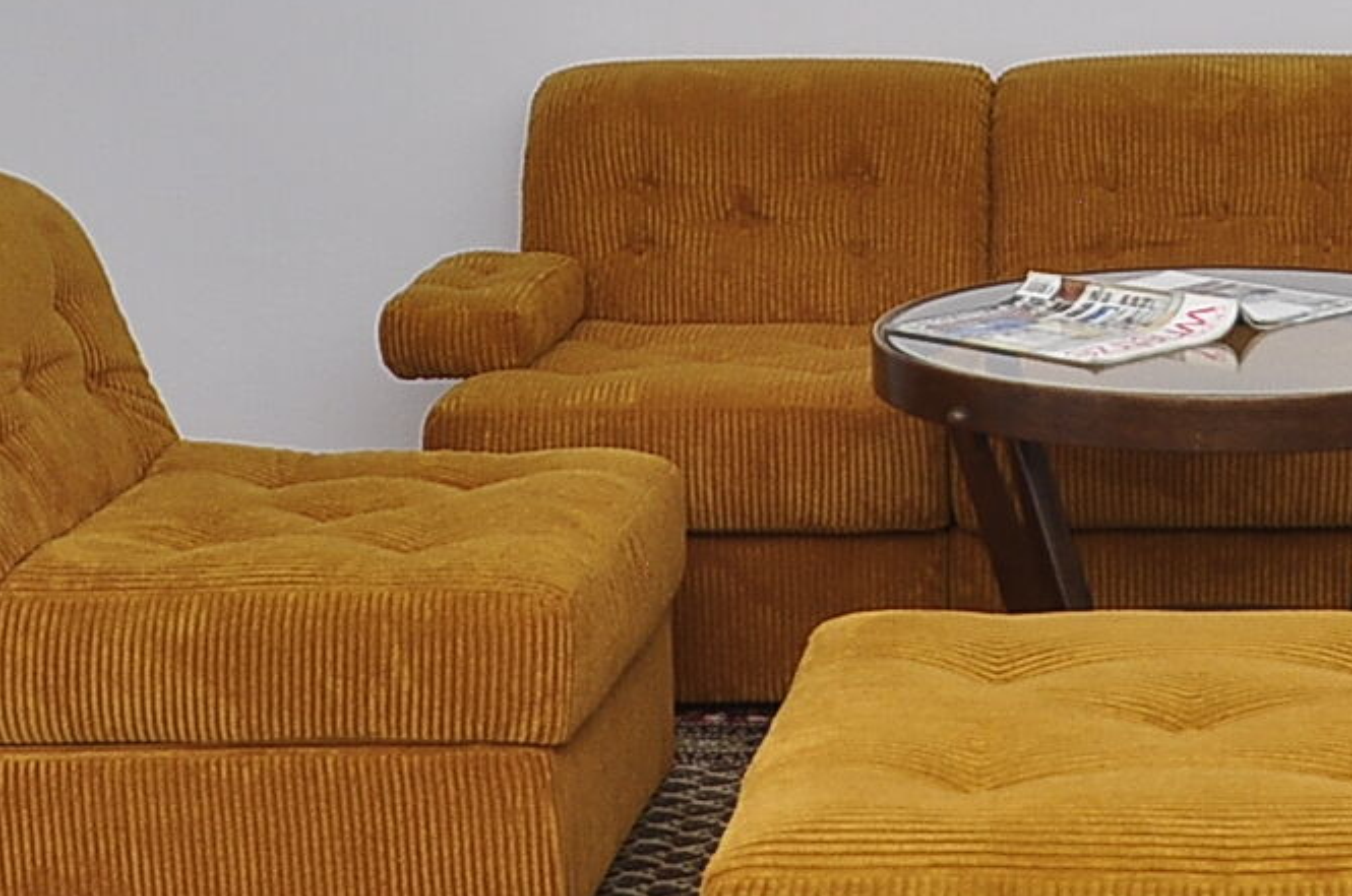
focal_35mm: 102
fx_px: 3810
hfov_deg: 19.7
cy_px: 73
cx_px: 1267
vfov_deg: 13.3
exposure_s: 1/200
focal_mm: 21
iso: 360
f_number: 4
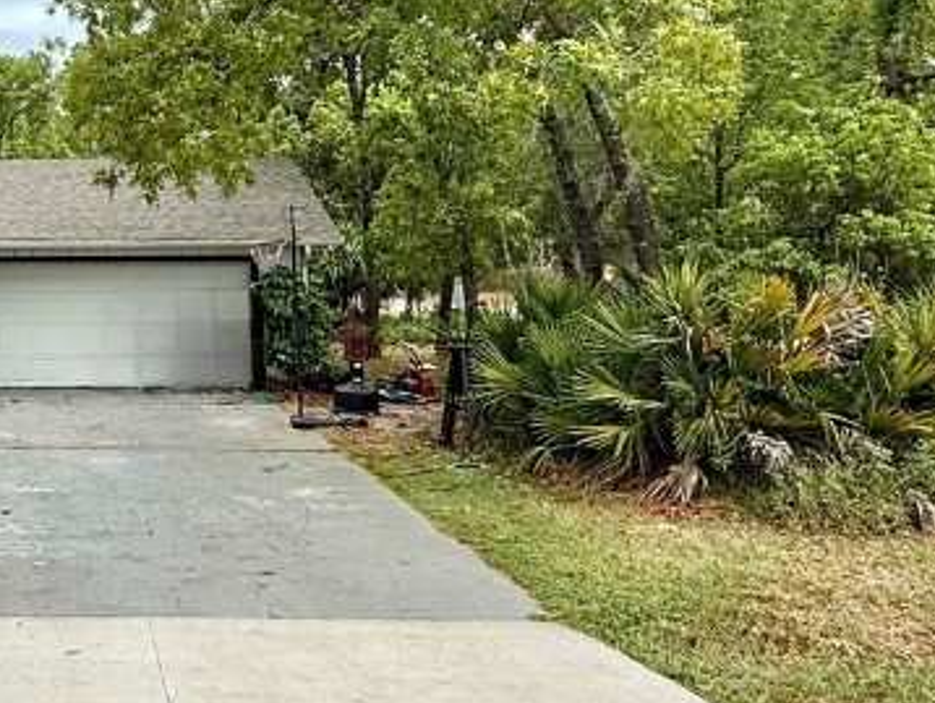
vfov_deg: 35.6
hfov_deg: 41.6
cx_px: 34
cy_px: 225
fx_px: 1081
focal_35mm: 40
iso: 50
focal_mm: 2.22
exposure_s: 1/1017
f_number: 2.2
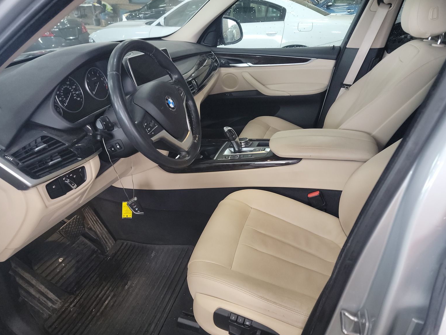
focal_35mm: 25
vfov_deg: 54.9
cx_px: 225
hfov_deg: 69.4
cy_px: 168
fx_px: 322
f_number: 1.8
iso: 792
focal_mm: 6.7
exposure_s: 1/59
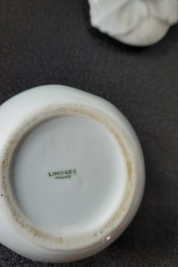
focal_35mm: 30
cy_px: 126
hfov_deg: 43.4
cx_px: 72
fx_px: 223
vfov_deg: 61.9
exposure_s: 1/50
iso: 250
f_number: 2
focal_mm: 4.6
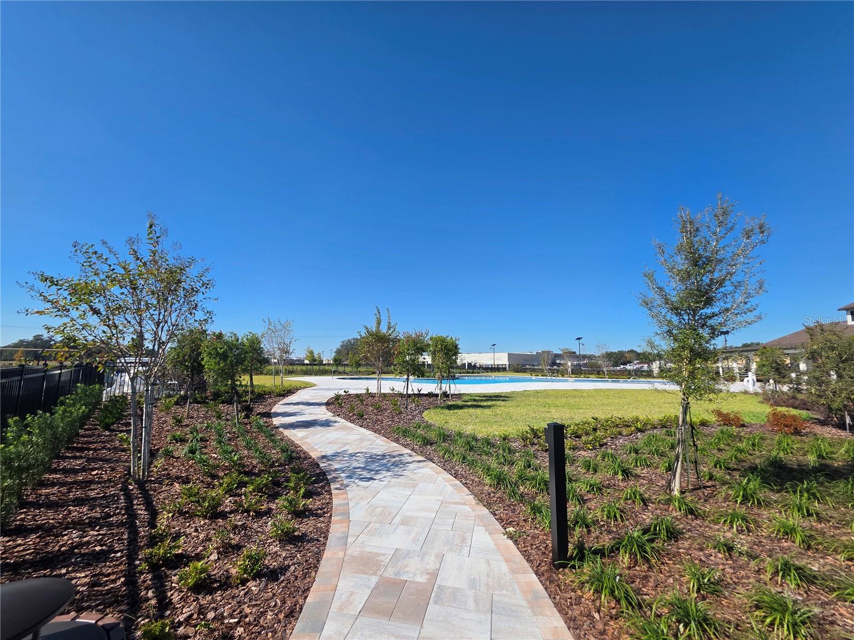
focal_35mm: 13
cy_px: 320
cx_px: 427
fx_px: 321
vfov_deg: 89.9
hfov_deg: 106.2
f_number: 1.9
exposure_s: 1/2524
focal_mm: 2.2
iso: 40
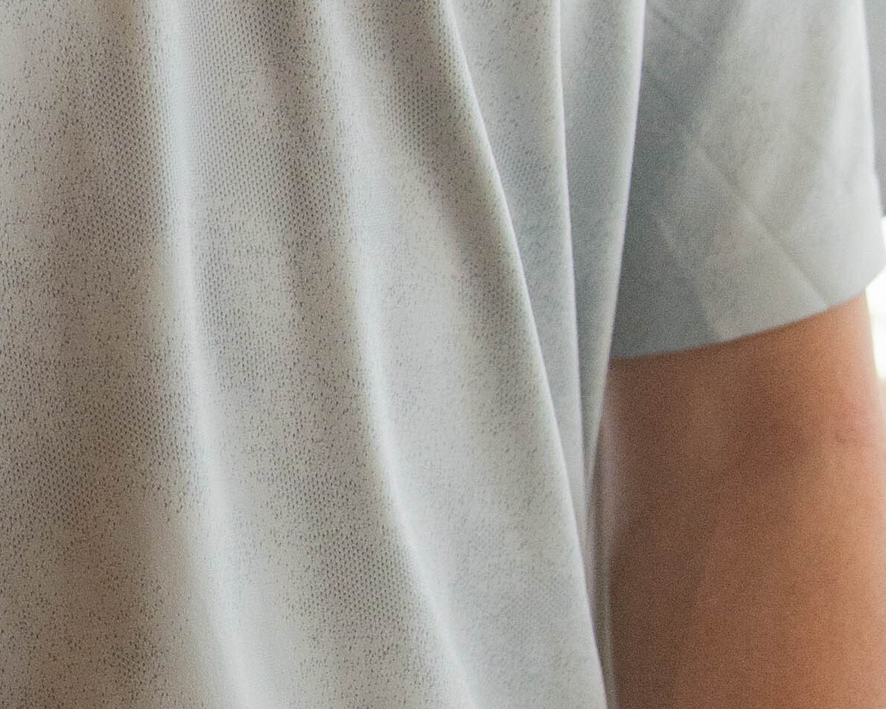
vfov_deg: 3.3
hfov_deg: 4.1
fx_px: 12381
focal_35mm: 472
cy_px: -720
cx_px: -151
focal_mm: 85
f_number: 1.4
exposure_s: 1/6400
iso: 1000
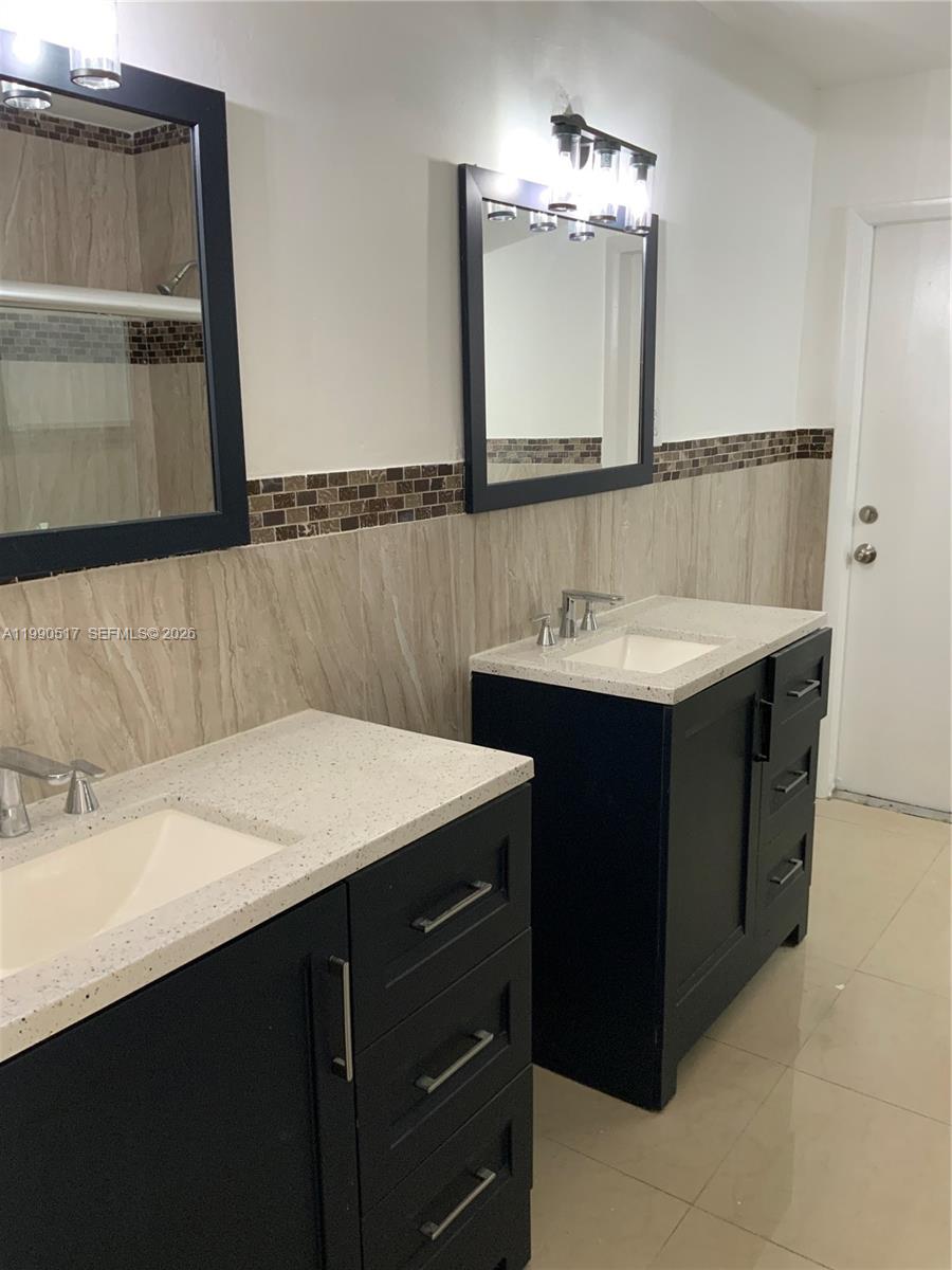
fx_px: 1063
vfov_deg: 61.7
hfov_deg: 48.2
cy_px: 635
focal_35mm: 29
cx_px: 476
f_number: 1.8
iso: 125
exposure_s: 1/60
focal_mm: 3
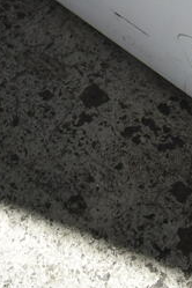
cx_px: 173
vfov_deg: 17.5
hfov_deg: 13.7
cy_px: -197
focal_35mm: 99
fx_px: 792
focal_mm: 18
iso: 100
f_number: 4.5
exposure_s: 1/80
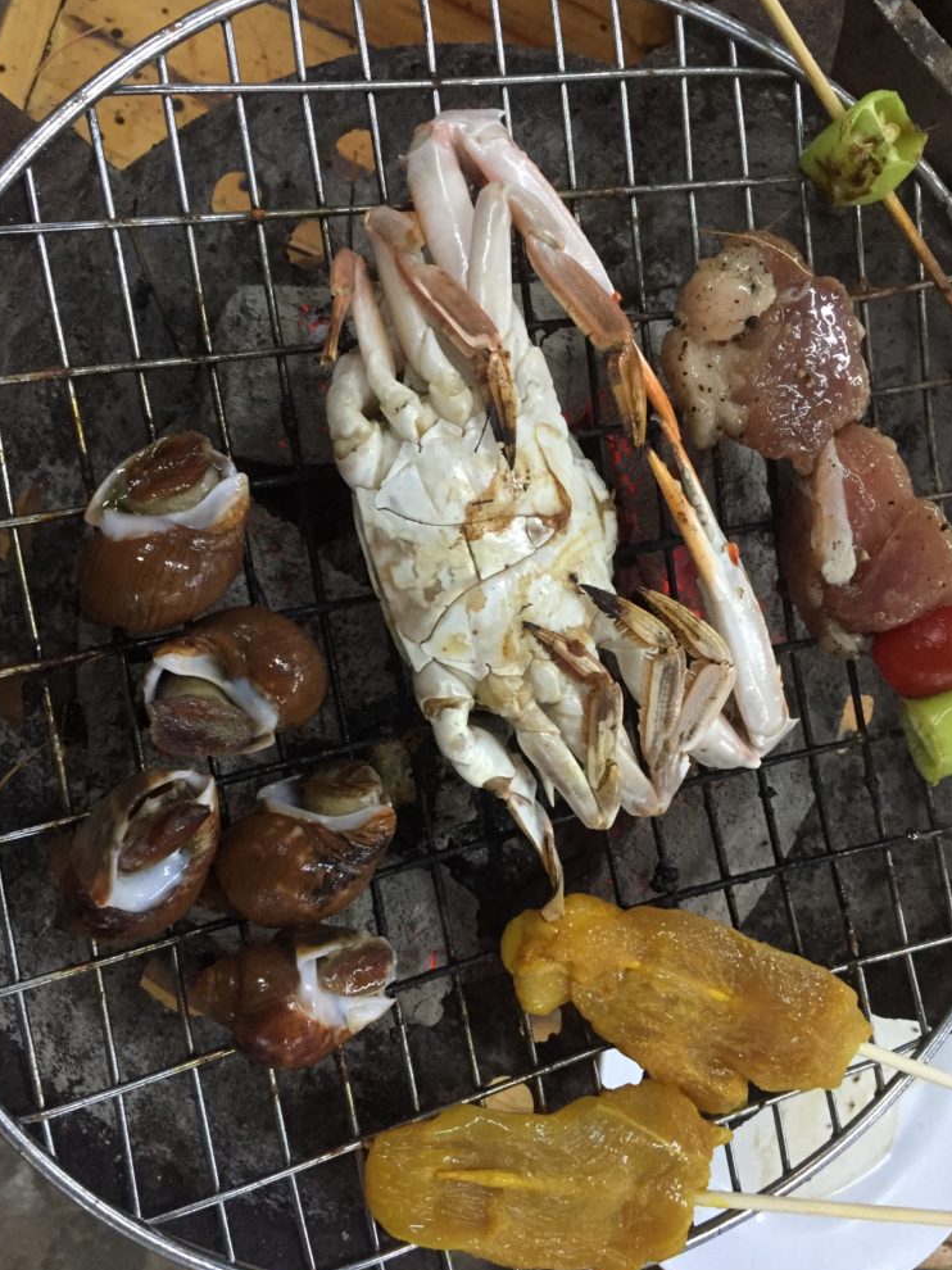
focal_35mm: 30
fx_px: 1101
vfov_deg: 60.0
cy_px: 632
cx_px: 462
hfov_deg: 46.8
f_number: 2.2
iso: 250
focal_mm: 4.15
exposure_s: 1/25
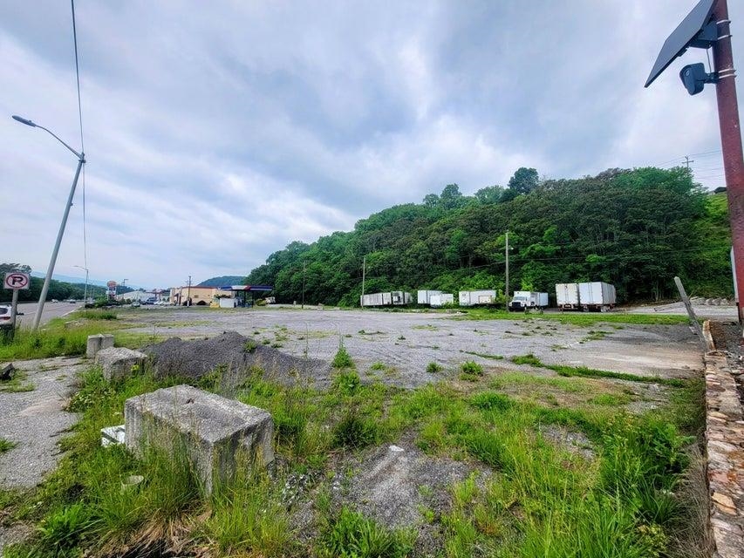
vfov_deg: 89.9
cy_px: 279
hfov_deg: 106.2
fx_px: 279
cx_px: 372
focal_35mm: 13
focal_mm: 2.2
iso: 50
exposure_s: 1/1151
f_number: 2.2
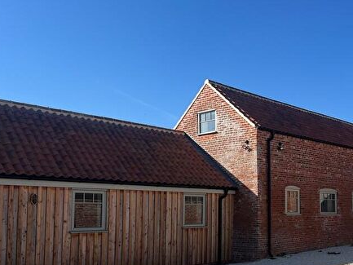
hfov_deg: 43.1
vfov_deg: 33.9
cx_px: 273
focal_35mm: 42
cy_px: 186
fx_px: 428
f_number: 1.5
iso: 50
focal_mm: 5.7
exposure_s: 1/4630
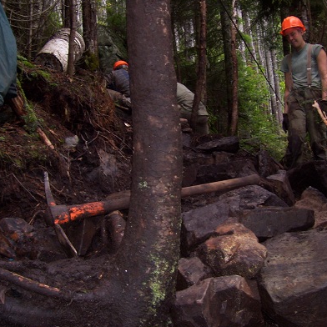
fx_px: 556
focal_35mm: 52
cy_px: 151
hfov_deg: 32.8
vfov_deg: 32.8
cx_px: 177
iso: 80
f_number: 2.7
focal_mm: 6
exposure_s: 1/60
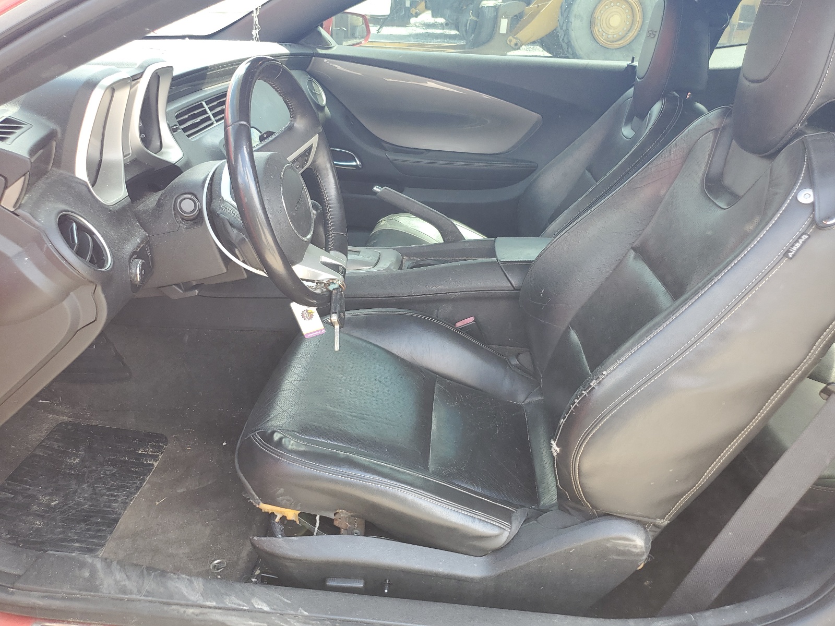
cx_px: 418
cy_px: 313
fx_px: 627
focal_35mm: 26
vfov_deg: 53.1
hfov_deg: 67.3
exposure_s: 1/156
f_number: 1.5
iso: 50
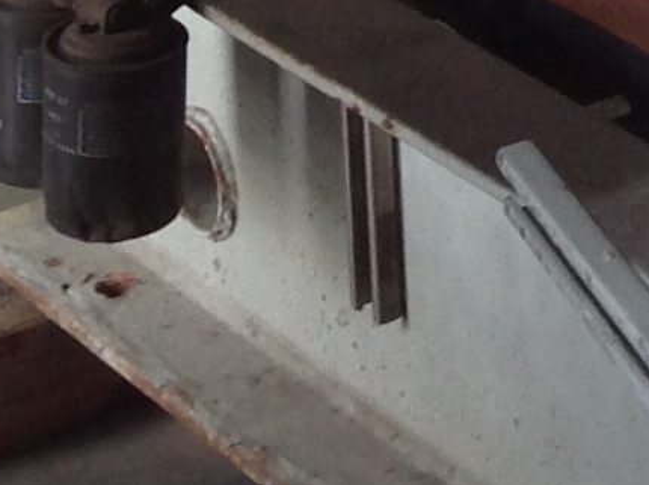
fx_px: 3949
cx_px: 1401
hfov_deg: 8.8
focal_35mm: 211
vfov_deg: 6.6
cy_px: -727
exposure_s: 1/24
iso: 64
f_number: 2.4
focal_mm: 4.28
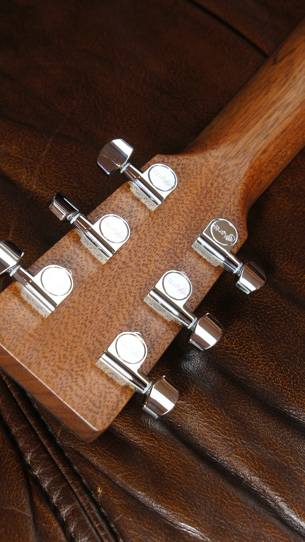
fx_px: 1244
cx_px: 126
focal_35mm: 87
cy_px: 271
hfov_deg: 14.0
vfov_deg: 24.6
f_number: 8
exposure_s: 1/10
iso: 400
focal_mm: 55
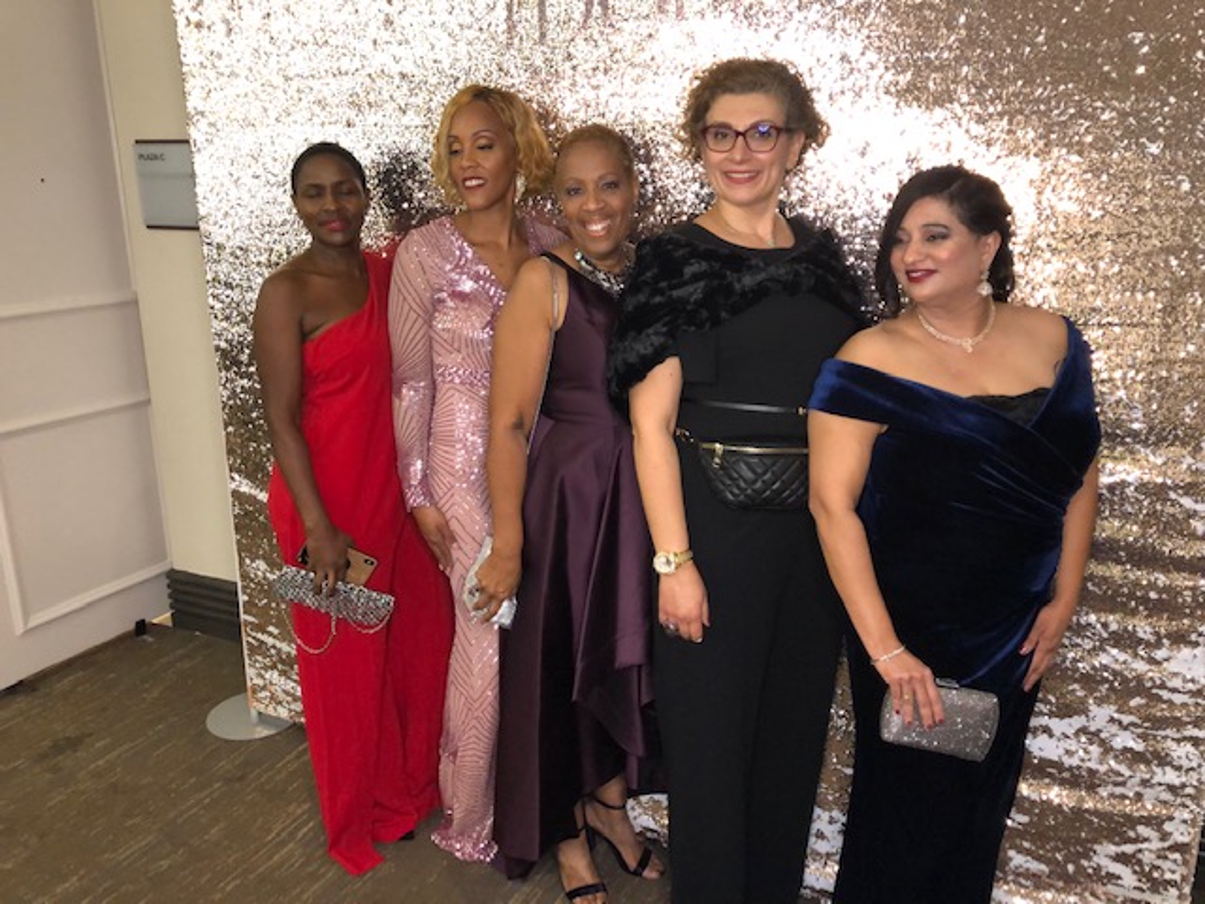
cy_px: 452
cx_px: 602
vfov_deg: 49.7
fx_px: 975
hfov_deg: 63.4
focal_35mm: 28
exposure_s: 1/60
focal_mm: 3.99
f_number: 1.8
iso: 250
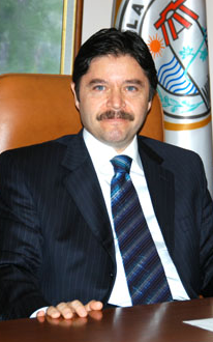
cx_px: 144
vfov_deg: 12.9
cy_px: 171
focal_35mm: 162
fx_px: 1506
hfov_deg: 8.1
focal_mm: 70
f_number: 5
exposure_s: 1/60
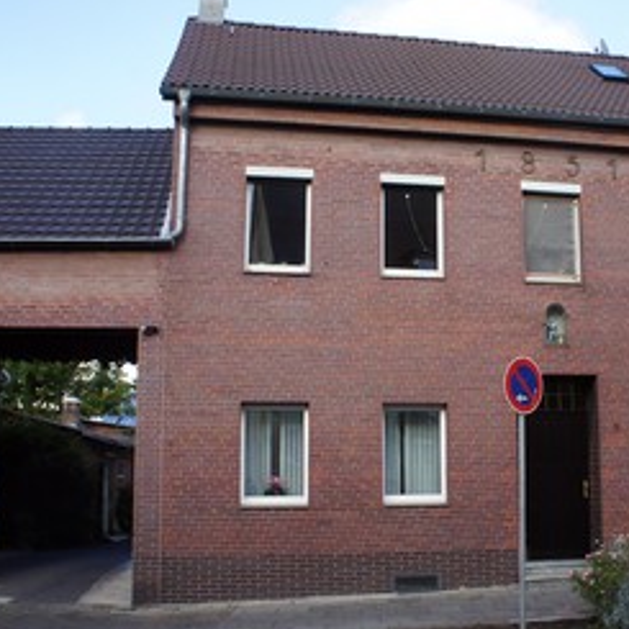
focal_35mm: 43
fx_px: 884
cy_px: 326
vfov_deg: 39.2
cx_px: 454
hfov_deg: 38.4
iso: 1000
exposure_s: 1/250
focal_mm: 18
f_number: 11
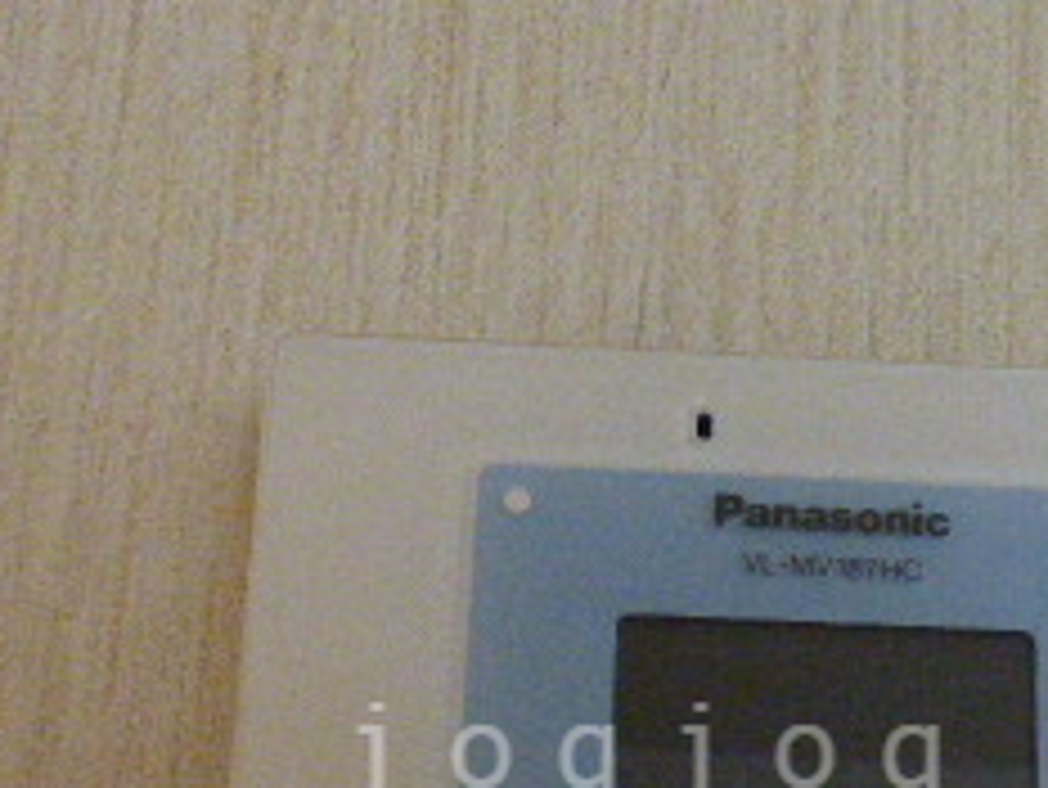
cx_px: 657
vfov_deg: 25.5
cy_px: 756
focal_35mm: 55
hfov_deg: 34.7
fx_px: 1666
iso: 1600
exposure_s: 1/100
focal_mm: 3.58
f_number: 2.8
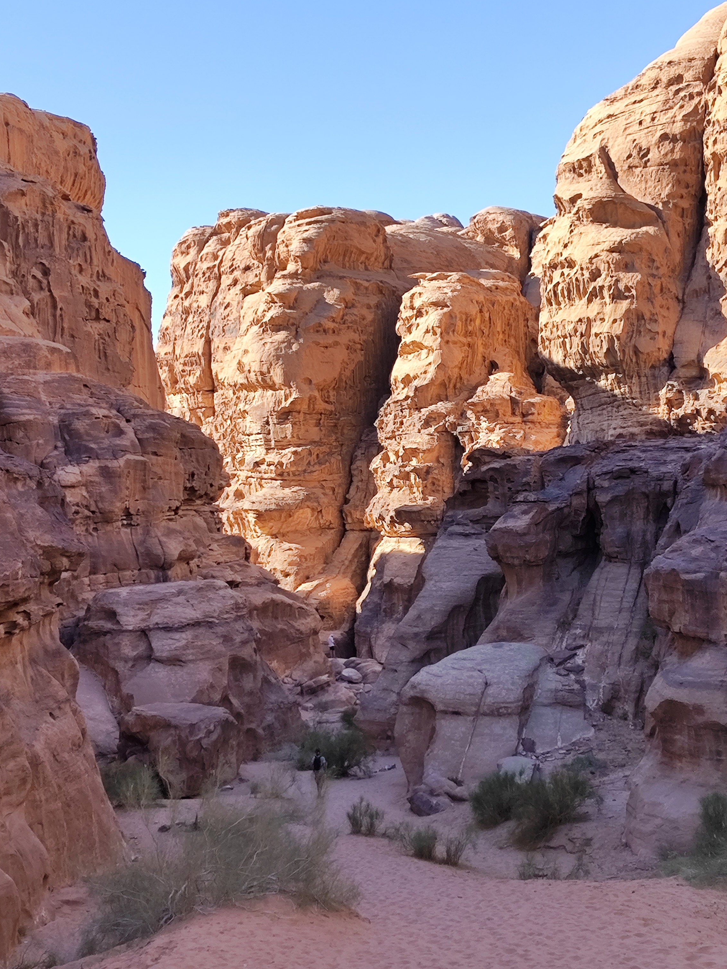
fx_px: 868
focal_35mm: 31
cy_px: 570
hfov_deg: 45.2
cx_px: 440
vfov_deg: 58.0
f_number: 1.8
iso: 50
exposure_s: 1/1263
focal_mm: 5.4
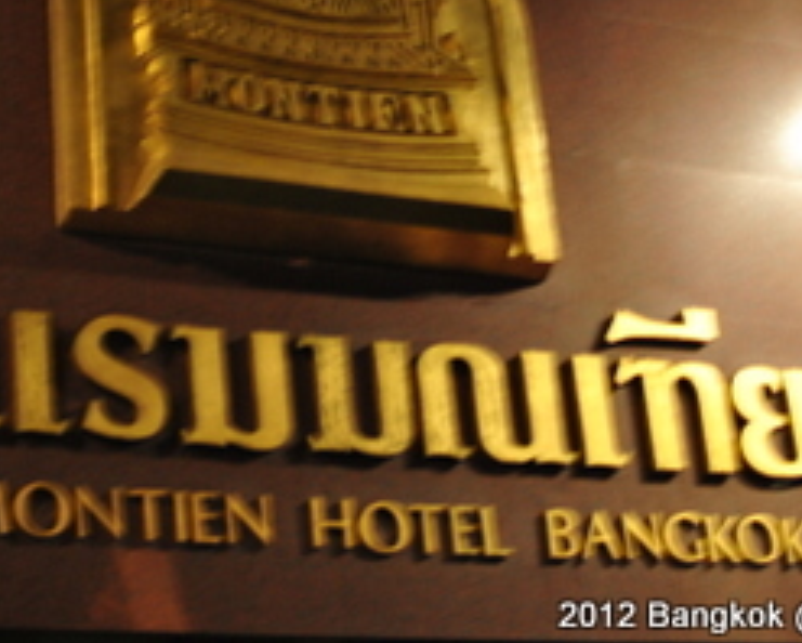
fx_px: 2278
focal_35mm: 96
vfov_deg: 16.0
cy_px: 156
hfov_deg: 19.9
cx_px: 308
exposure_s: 1/13
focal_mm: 35
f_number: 1.8
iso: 200
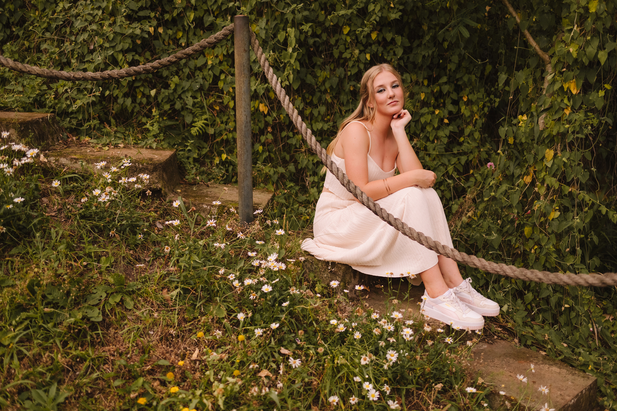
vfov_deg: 37.8
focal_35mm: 35
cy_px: 206
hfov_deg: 54.5
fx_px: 599
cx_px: 308
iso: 400
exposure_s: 1/800
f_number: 2.2
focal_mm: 35
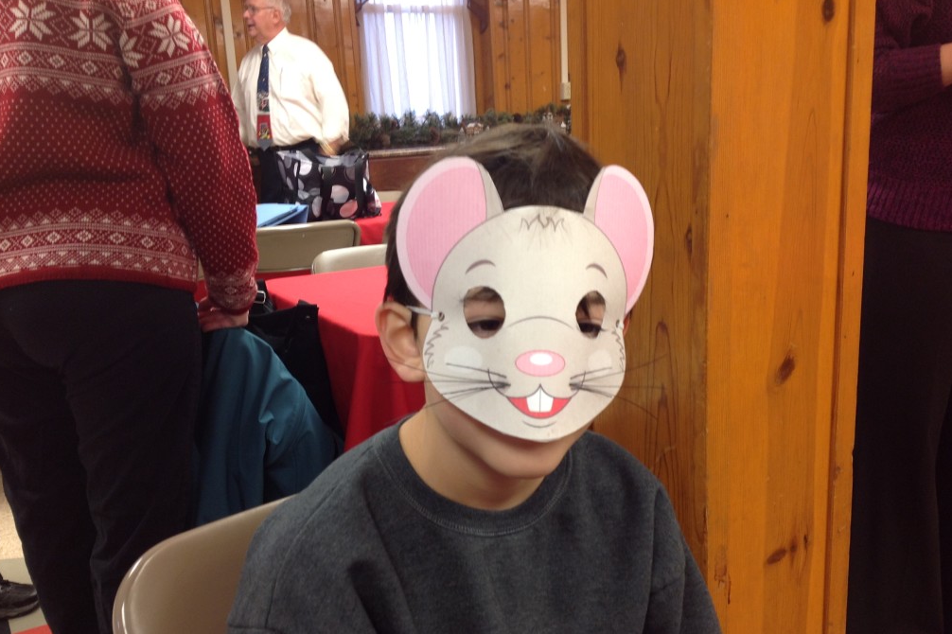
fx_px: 978
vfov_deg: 35.9
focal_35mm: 37
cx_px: 473
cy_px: 352
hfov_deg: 51.9
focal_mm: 4.28
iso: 50
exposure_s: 1/20
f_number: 2.4
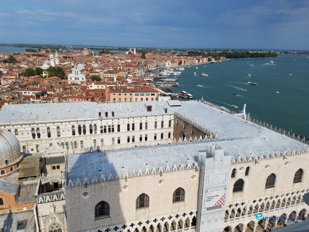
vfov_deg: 53.1
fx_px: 232
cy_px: 116
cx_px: 154
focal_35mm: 26
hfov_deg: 67.3
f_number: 1.7
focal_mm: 4.2
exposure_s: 1/5360
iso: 50
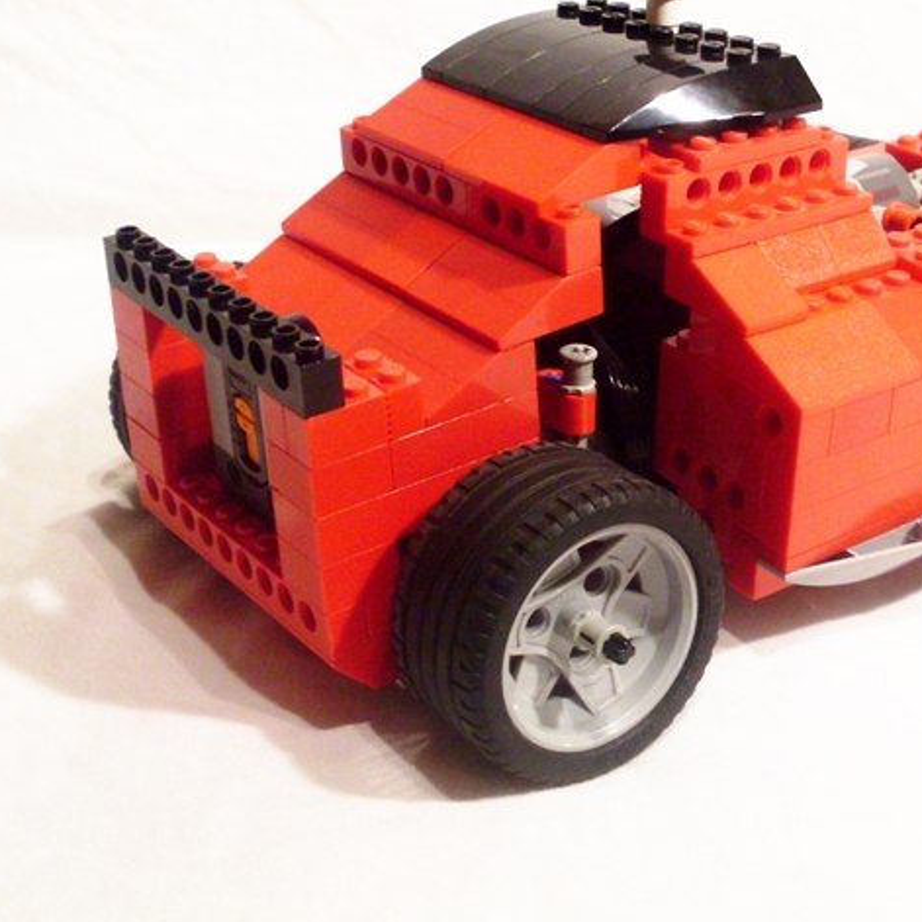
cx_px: 699
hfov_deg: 29.5
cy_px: 366
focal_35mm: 57
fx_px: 1718
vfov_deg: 30.0
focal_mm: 6.3
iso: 200
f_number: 2.8
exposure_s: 1/30
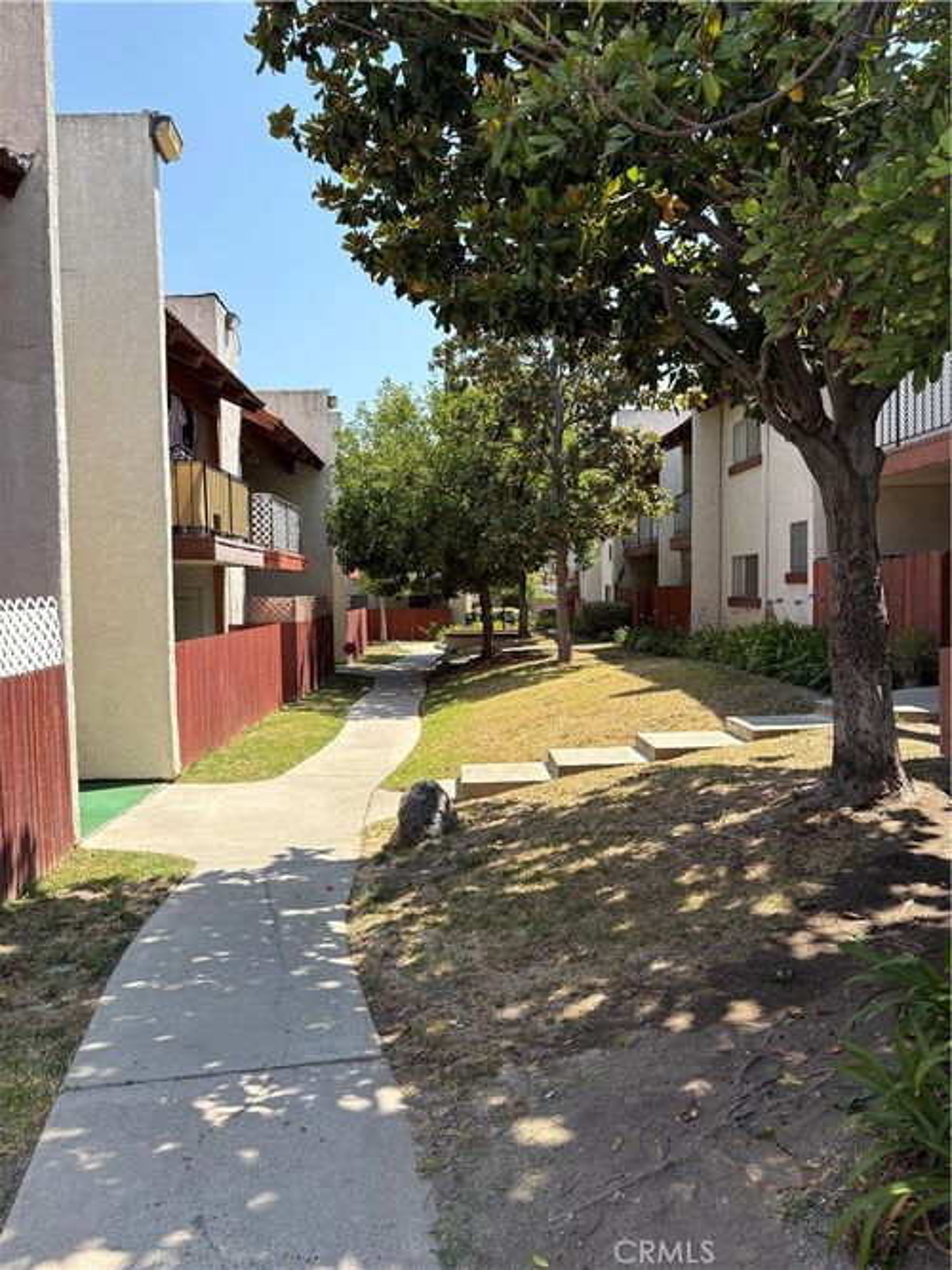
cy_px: 635
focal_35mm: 26
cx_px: 476
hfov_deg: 53.0
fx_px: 954
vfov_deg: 67.3
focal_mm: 5.96
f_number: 1.6
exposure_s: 1/1517
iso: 50
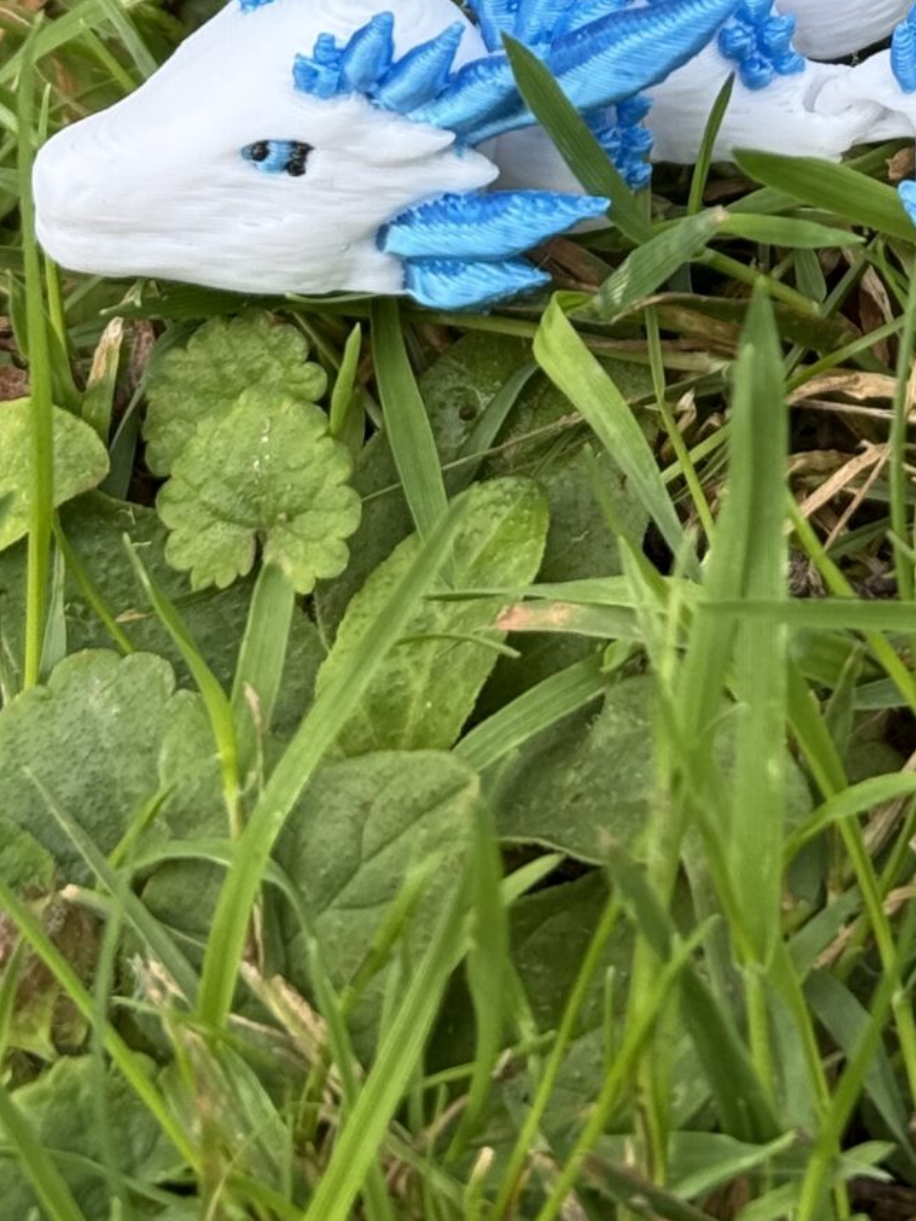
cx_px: 994
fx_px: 5047
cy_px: -394
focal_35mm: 143
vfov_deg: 13.3
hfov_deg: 10.3
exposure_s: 1/962
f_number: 1.78
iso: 80
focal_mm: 6.76
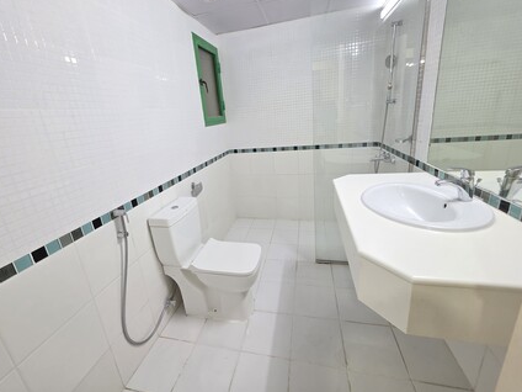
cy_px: 183
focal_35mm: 14
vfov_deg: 85.6
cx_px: 253
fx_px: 211
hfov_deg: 102.0
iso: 160
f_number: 1.9
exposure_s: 1/50
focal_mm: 2.2
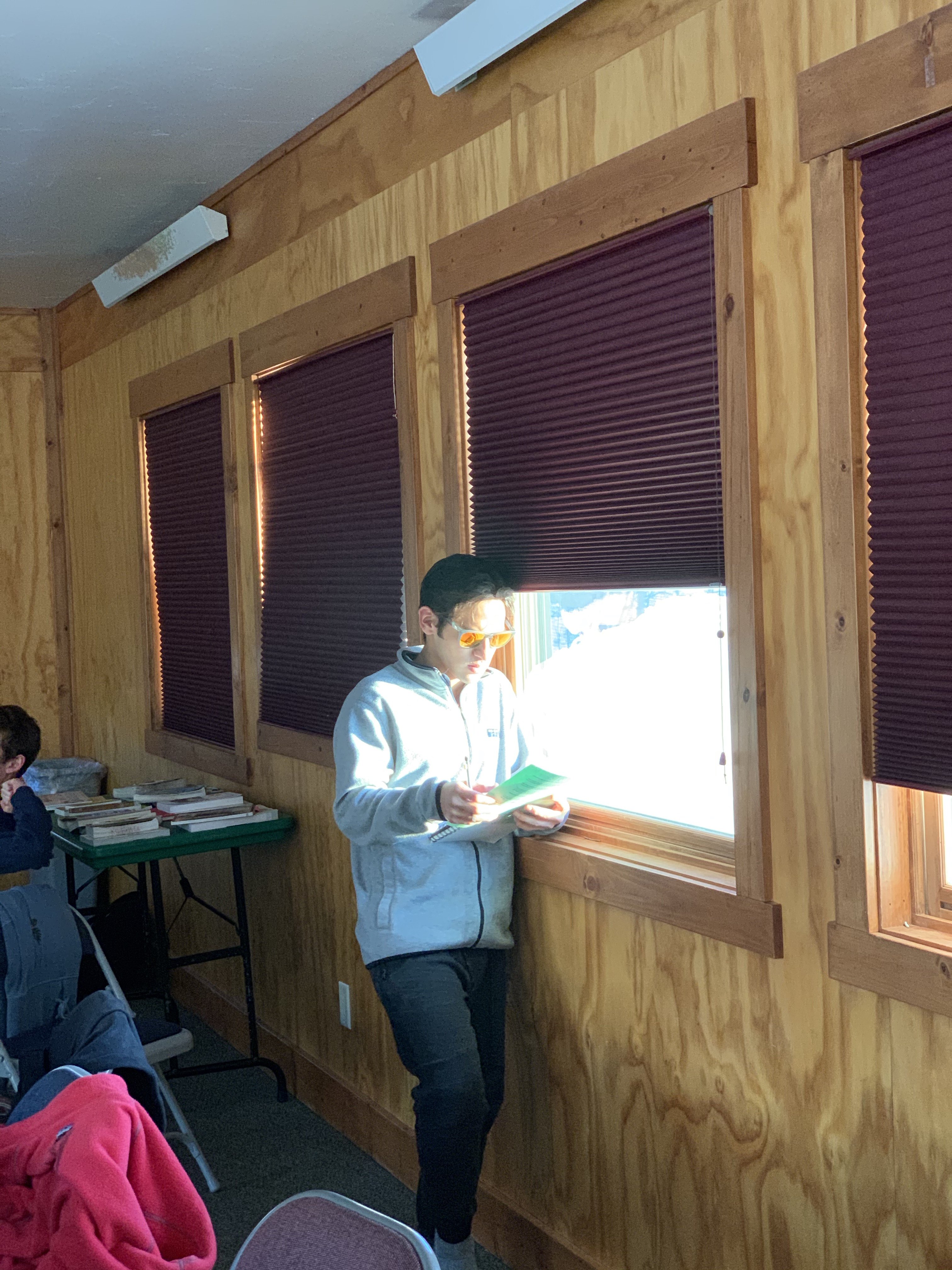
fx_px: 1907
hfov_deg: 28.0
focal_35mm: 52
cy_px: 635
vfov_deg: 36.8
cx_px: 476
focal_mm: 6
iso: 400
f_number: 2.4
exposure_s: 1/60
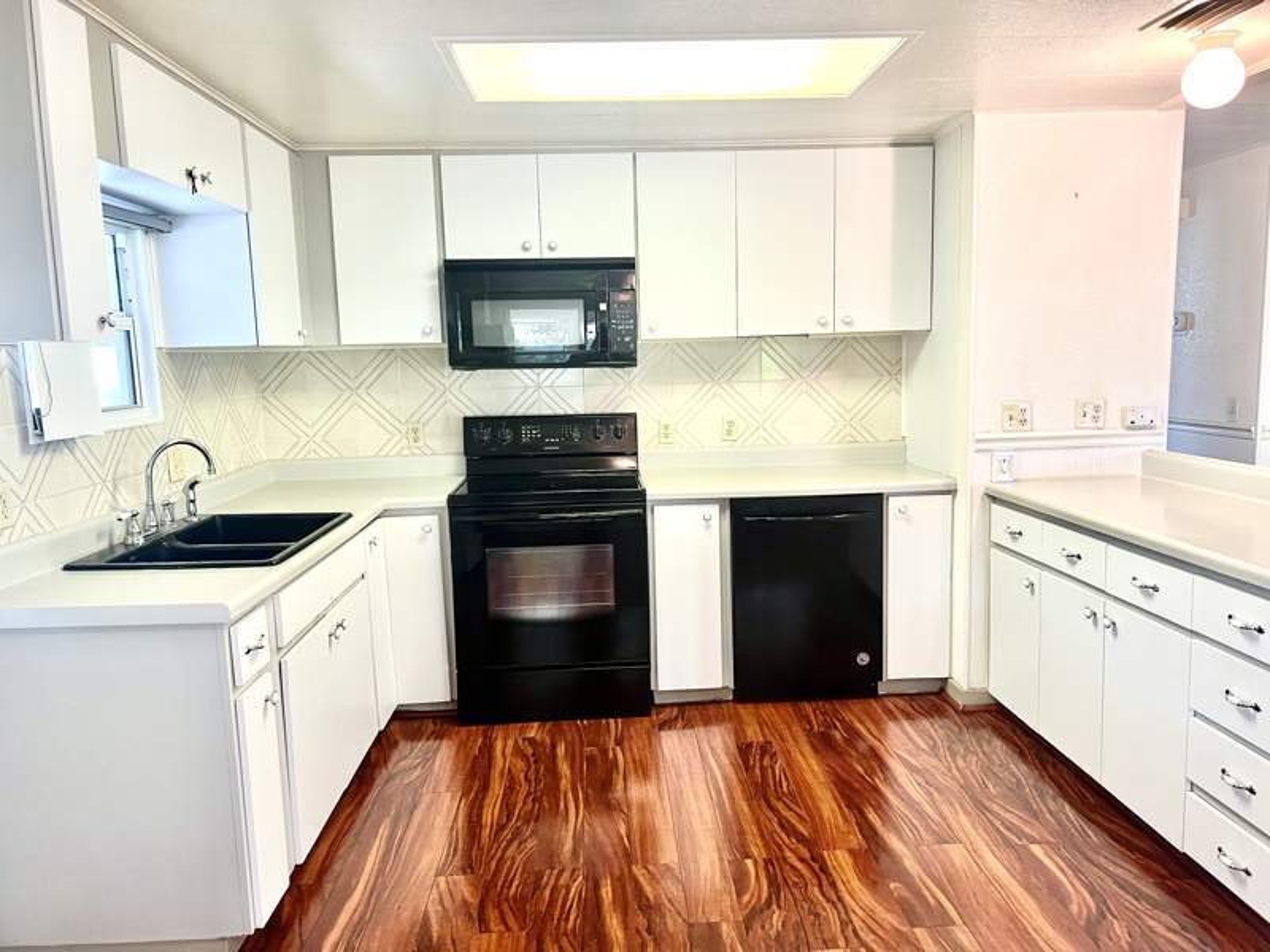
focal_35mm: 26
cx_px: 635
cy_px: 476
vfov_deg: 53.1
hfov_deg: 67.3
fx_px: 954
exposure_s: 1/60
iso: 100
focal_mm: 5.7
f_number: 1.5
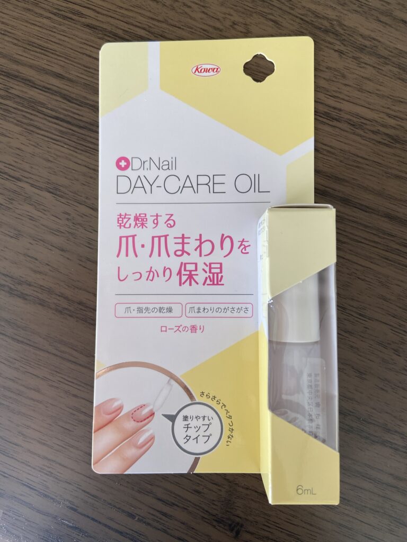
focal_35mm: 26
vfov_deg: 67.3
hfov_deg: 53.1
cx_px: 204
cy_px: 271
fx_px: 408
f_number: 1.8
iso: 100
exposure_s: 1/121
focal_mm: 4.25
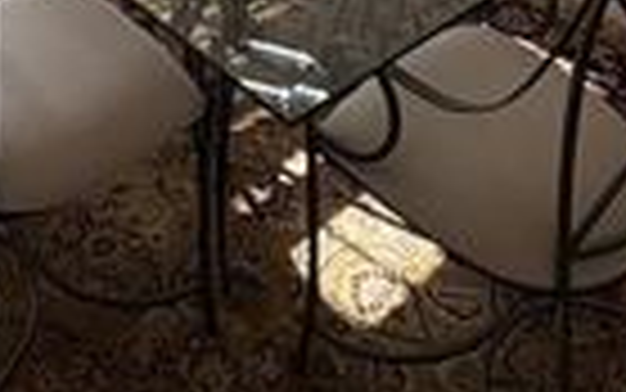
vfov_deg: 15.1
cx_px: 151
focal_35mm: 57
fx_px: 973
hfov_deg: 34.8
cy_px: -518
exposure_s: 1/394
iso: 50
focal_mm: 2.22
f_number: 2.2
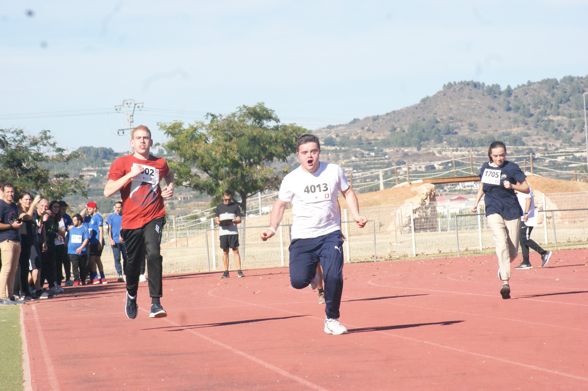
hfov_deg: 10.6
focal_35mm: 195
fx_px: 3181
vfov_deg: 7.0
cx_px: 294
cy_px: 196
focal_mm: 130
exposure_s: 1/1250
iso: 1600
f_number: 11
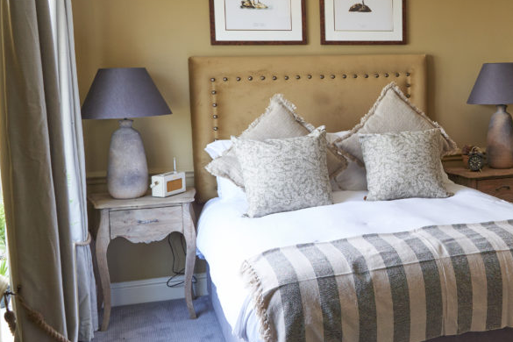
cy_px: 132
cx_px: 439
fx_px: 698
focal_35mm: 49
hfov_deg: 38.2
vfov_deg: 27.4
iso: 400
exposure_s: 1/80
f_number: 5
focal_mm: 28
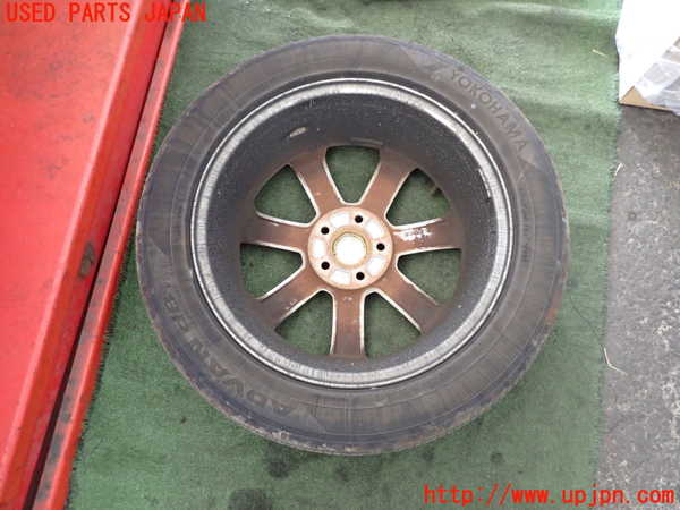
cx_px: 340
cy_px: 255
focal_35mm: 25
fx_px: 491
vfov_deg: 54.9
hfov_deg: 69.4
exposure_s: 1/30
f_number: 2
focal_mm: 4.5
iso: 800
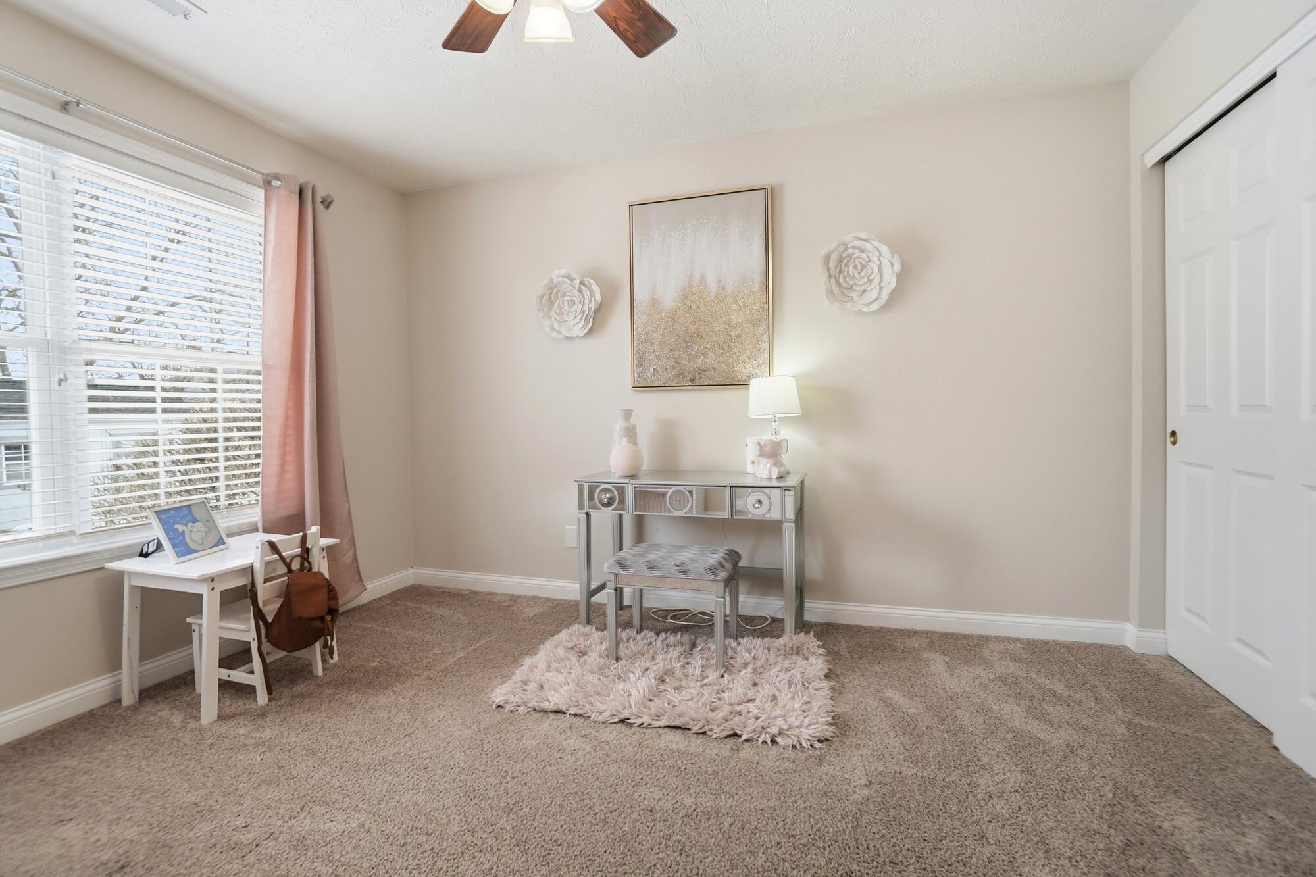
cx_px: 658
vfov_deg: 77.3
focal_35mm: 15
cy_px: 438
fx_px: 548
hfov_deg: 100.4
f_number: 4
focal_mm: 10
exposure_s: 1/1000
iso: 100
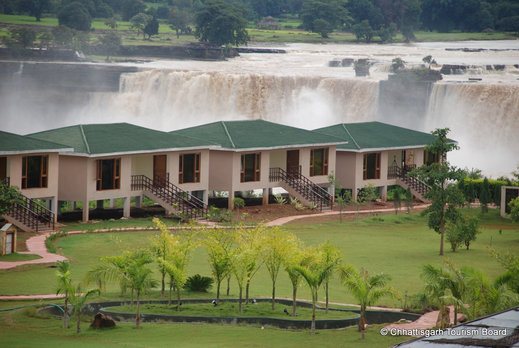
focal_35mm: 202
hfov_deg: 10.1
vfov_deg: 6.8
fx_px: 2924
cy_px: 174
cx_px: 260
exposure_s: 1/320
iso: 200
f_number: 5.6
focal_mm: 135
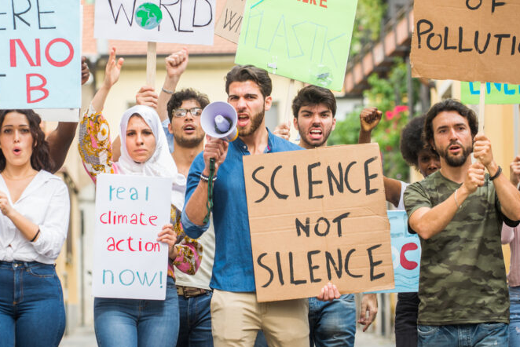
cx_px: 221
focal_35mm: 201
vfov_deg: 6.8
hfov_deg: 10.2
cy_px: 123
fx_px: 2904
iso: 200
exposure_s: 1/200
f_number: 4.5
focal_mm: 130
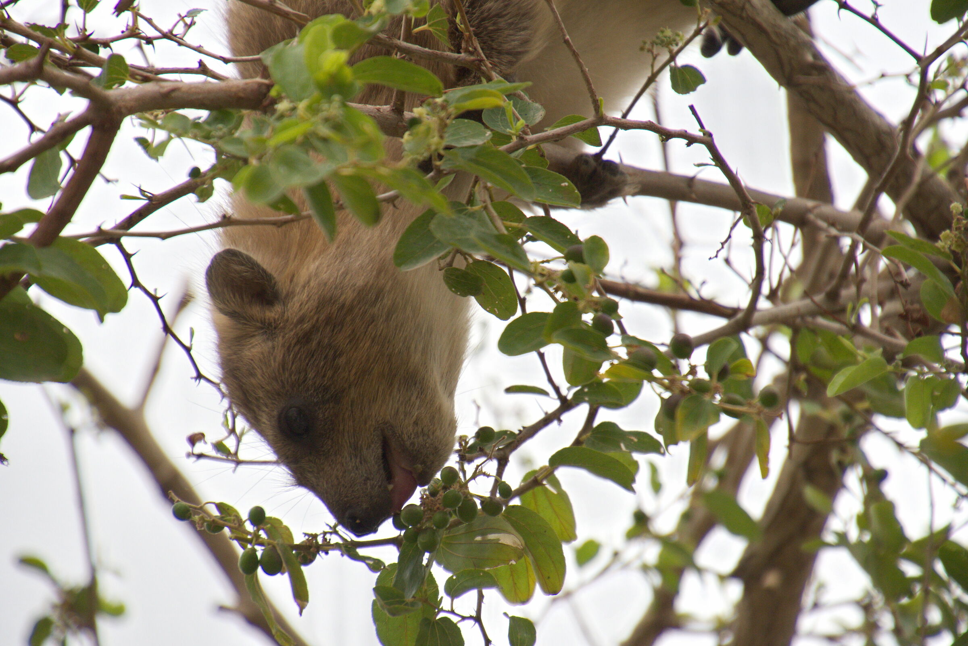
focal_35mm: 450
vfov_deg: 3.1
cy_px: 323
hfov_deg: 4.6
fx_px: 12099
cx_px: 484
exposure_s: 1/800
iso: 200
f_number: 6.3
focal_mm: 300
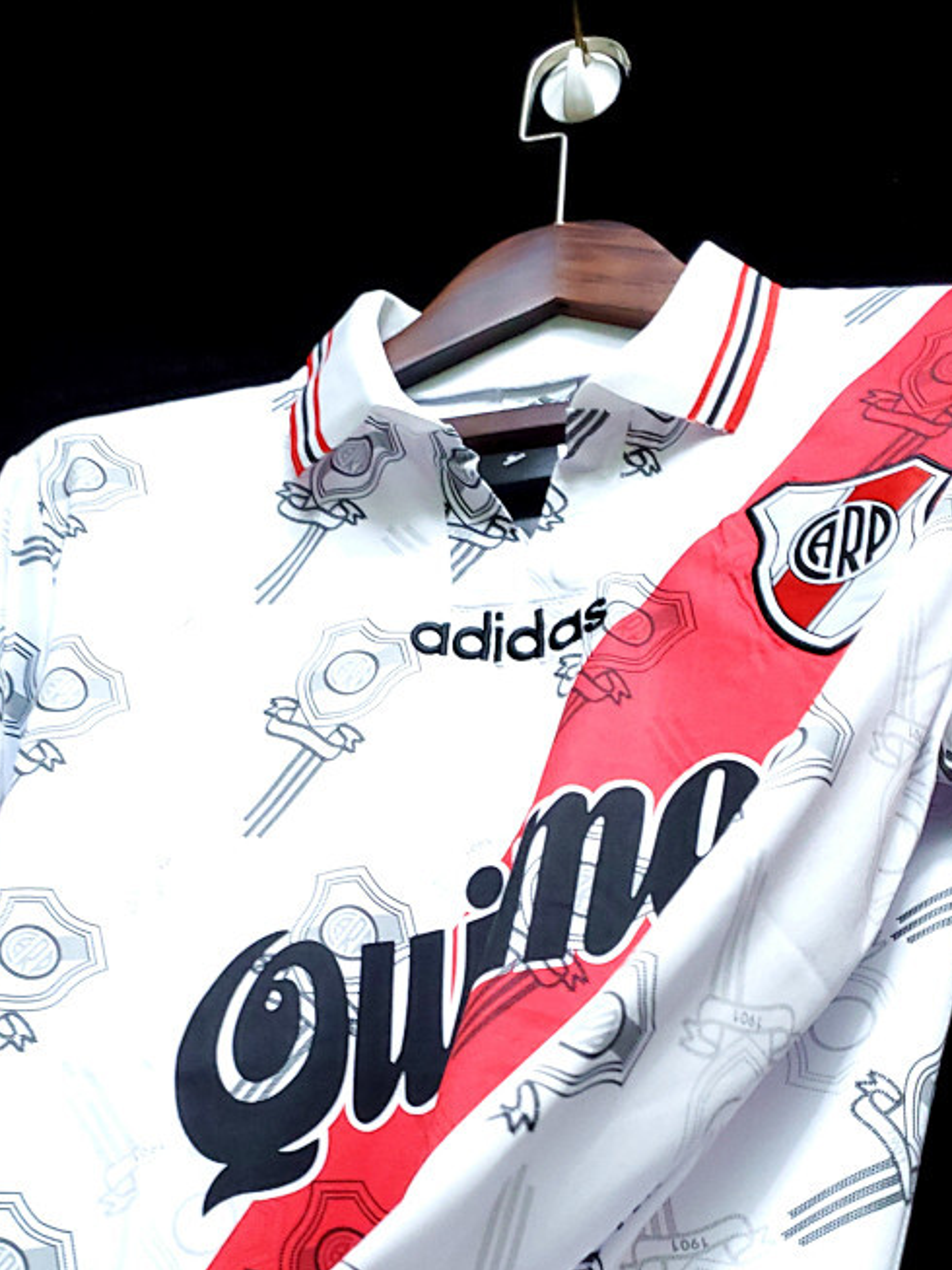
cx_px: 460
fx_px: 1576
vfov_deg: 41.6
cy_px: 1048
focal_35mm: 43
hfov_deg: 33.6
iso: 320
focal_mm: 4.3
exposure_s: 1/20
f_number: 1.5
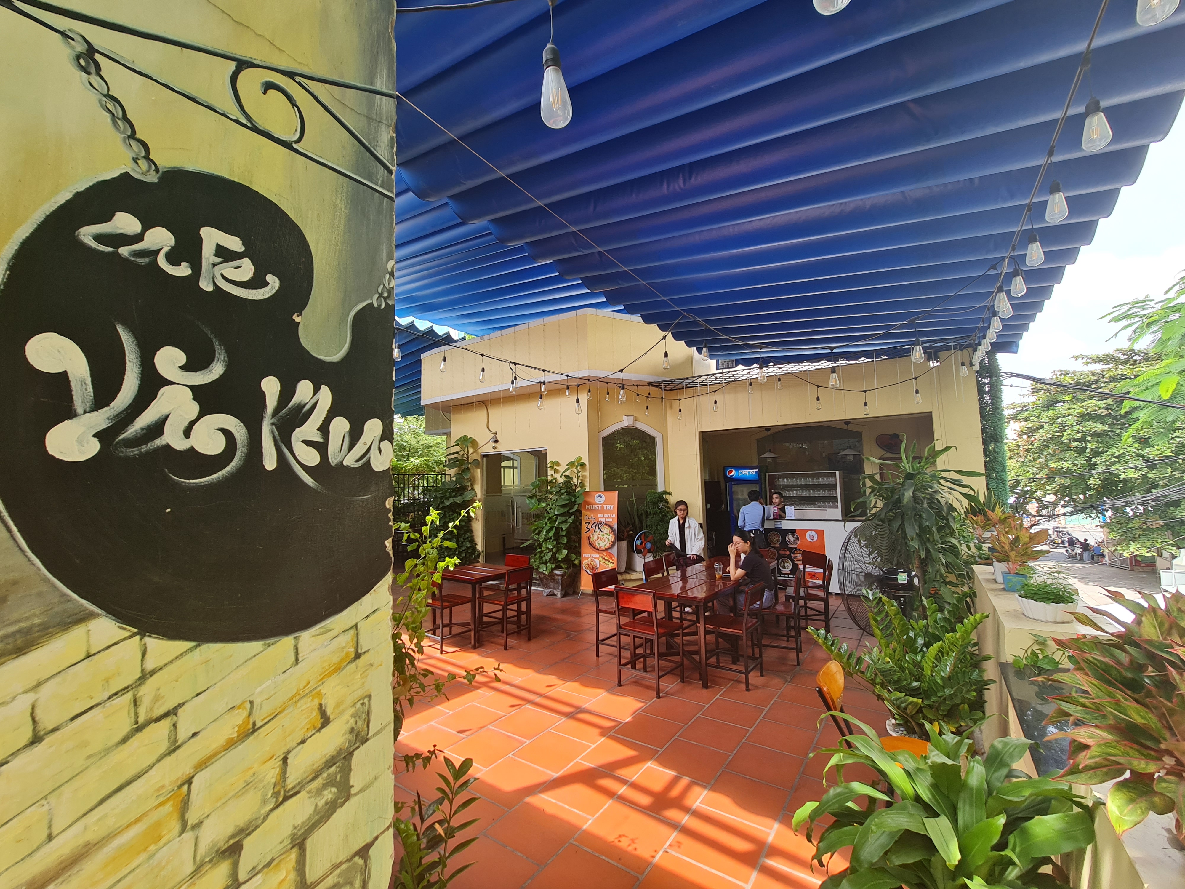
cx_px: 592
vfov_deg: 89.9
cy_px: 444
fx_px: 445
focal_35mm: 13
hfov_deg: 106.2
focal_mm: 2.2
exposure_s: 1/195
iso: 64
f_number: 2.2
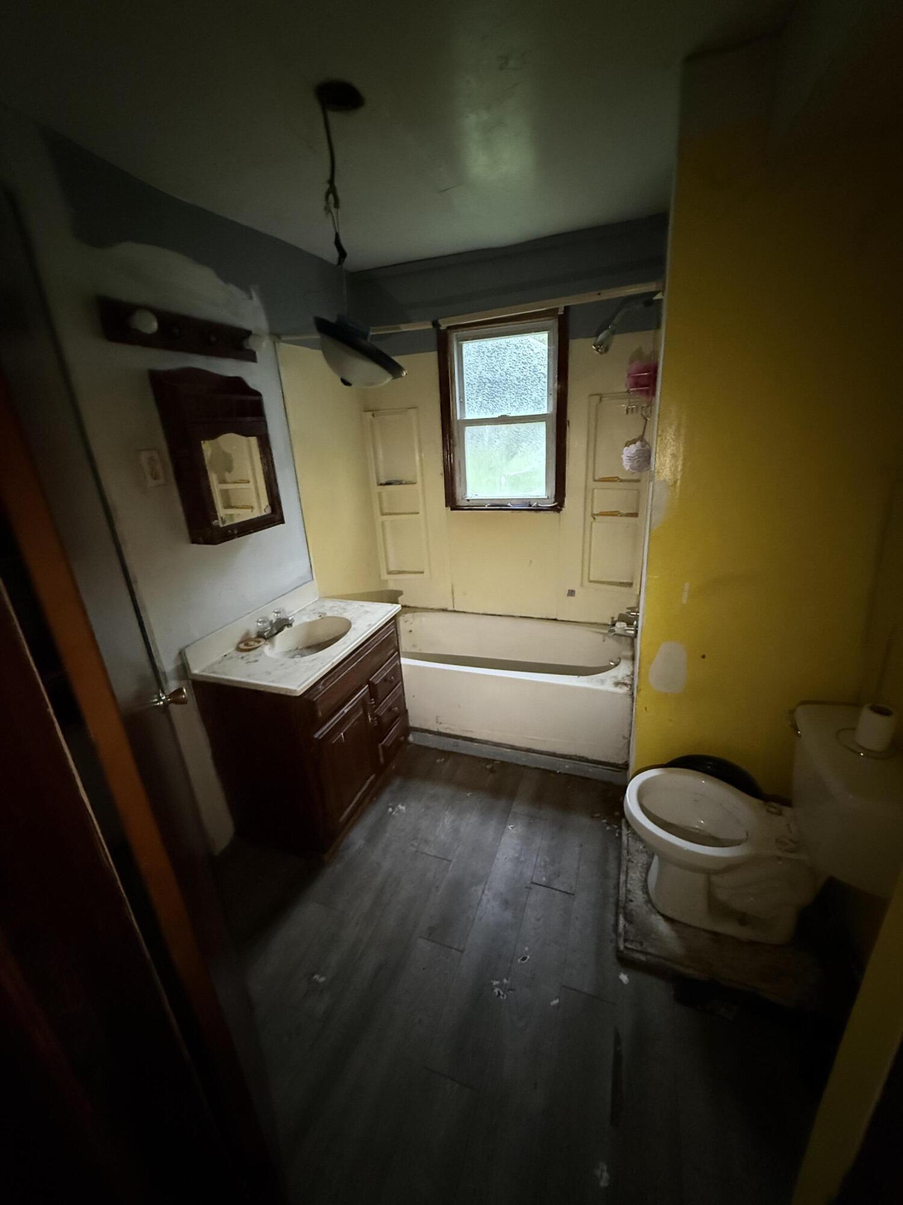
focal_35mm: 14
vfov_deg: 102.1
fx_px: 487
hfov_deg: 85.7
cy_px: 602
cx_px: 452
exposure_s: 1/40
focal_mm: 2.22
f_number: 2.2
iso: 1600
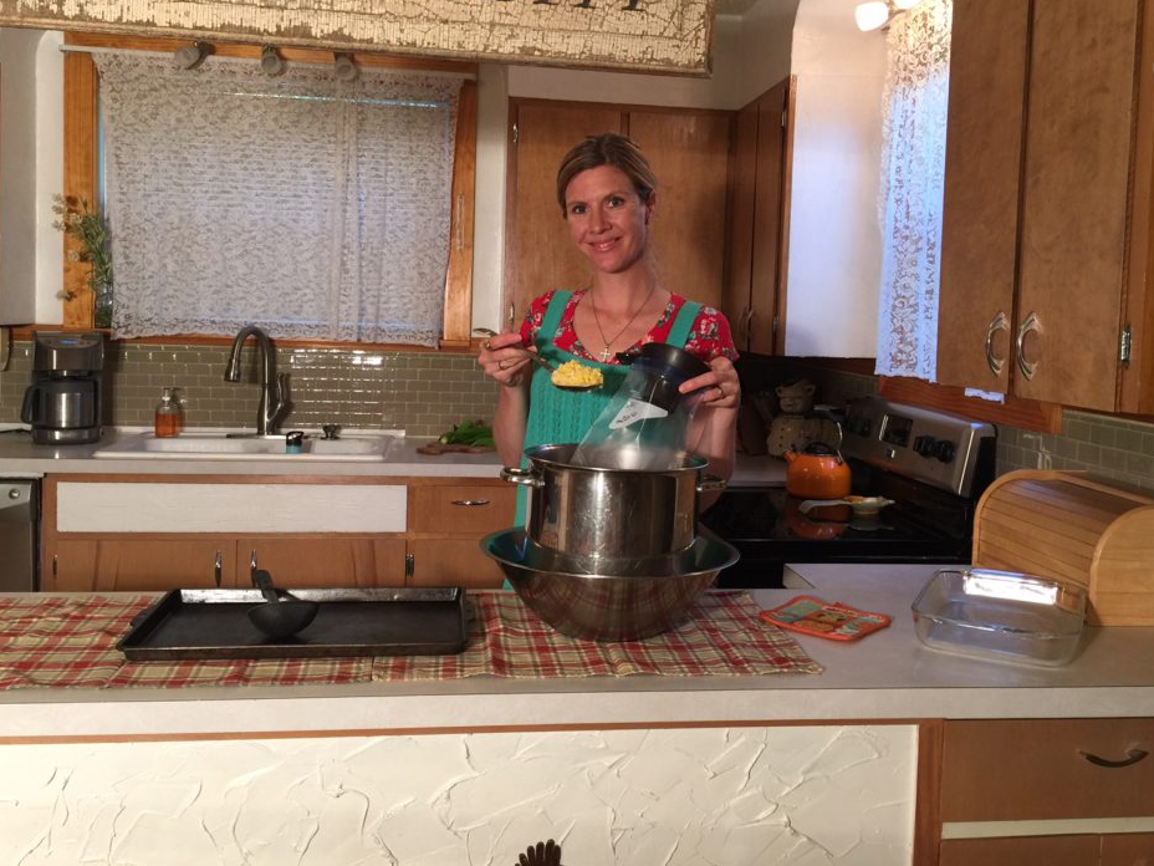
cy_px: 391
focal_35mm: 32
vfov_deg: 44.1
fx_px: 1067
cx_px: 614
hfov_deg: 56.8
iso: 50
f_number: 2.2
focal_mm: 4.15
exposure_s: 1/30
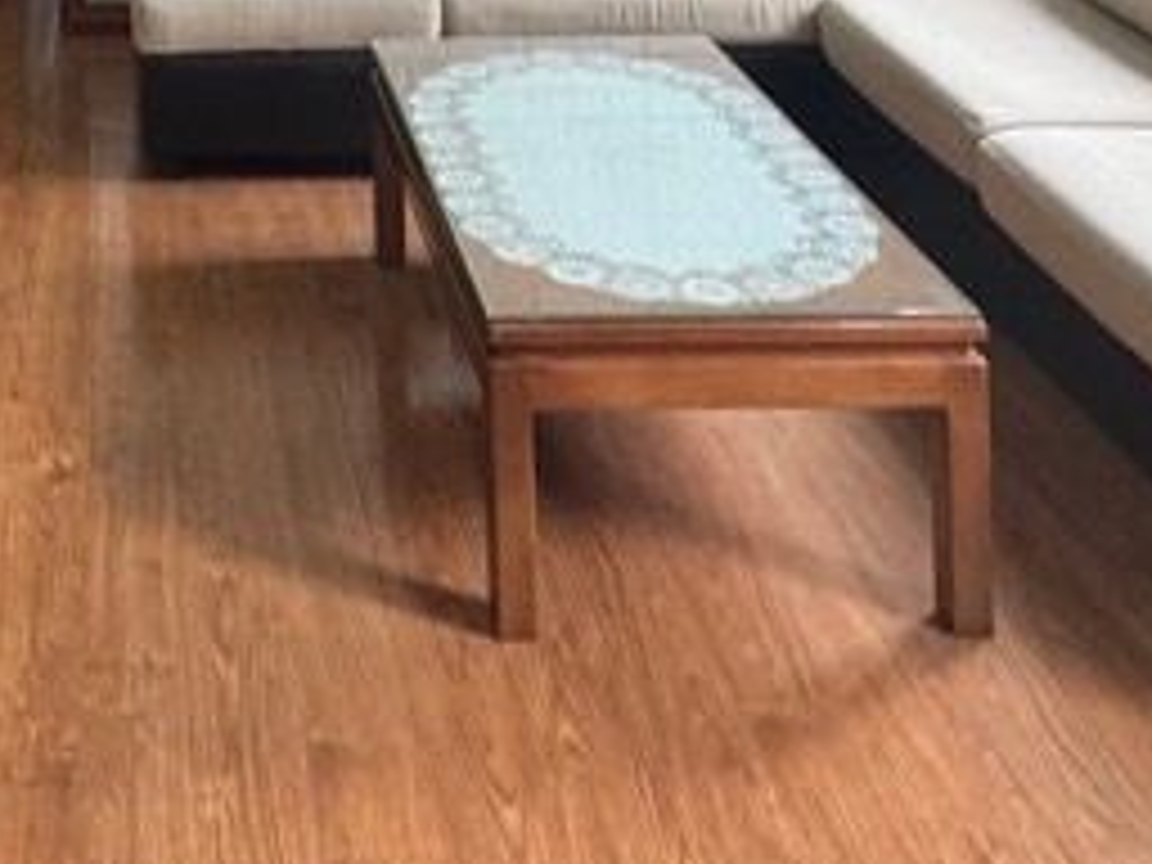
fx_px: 1864
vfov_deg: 19.8
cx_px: 90
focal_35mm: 56
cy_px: -652
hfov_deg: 32.4
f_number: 2.2
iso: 160
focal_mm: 2.22
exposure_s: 1/50
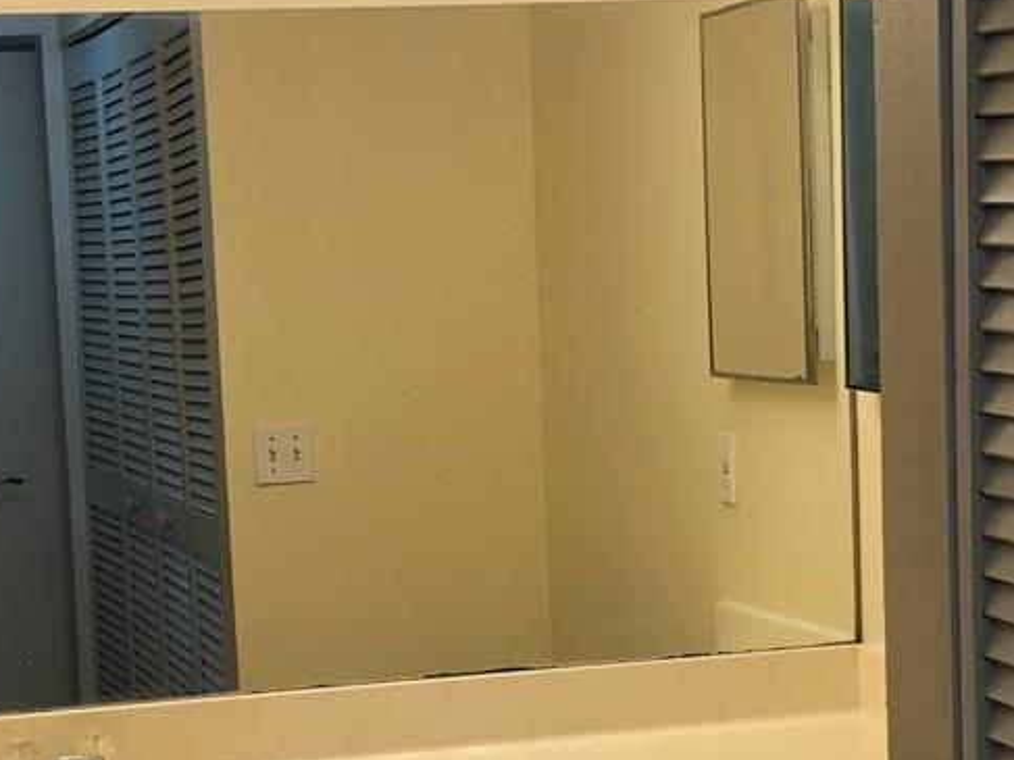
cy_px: 552
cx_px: 402
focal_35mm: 92
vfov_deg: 16.0
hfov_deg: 21.3
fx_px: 2694
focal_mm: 3.99
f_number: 1.8
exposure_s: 1/120
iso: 64
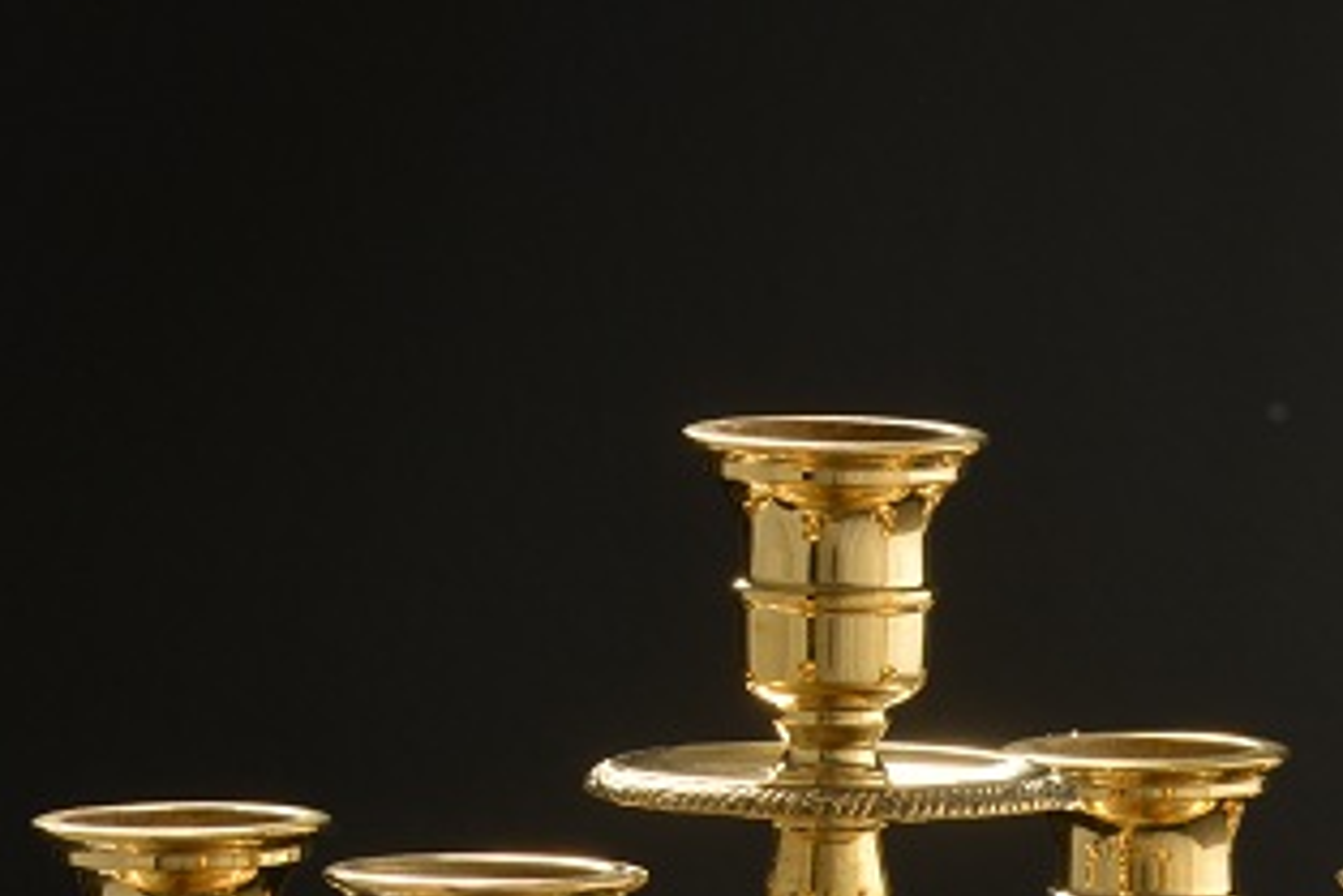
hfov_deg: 6.1
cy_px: 1190
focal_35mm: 335
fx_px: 12503
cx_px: 1862
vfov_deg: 4.1
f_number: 20
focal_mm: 105
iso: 100
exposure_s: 1/125
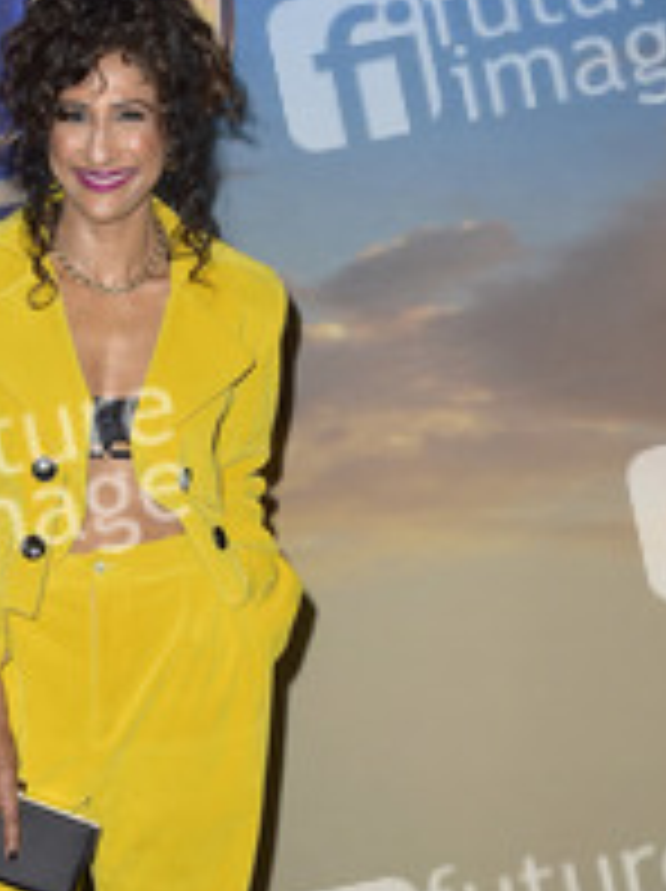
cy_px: 720
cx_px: 92
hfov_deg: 20.6
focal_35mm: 70
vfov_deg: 27.2
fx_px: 1800
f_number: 6.3
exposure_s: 1/250
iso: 320
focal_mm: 36
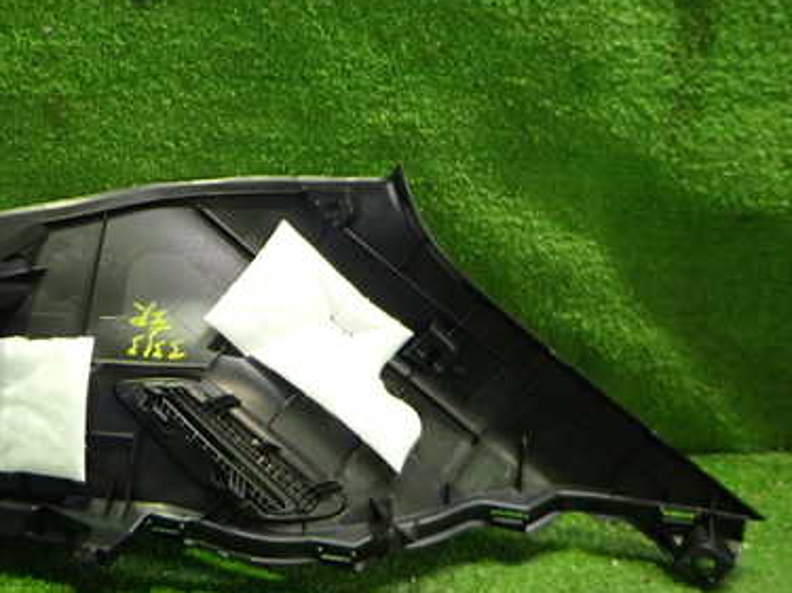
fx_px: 915
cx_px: 192
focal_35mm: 40
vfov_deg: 35.9
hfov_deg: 45.1
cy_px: 298
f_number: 2
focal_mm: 4.5
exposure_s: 1/30
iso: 800
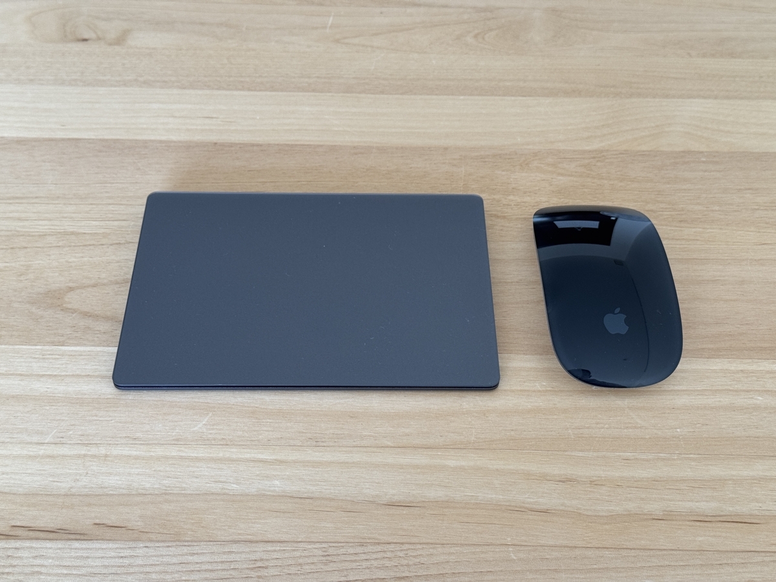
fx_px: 1076
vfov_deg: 30.3
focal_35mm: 48
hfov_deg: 39.7
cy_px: 291
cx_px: 388
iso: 100
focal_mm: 6.76
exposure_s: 1/60
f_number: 1.78
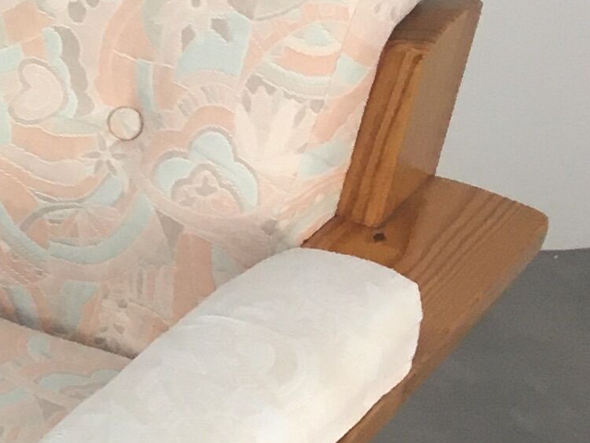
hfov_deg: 10.7
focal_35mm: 155
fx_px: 2643
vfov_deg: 9.6
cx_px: -862
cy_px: 159
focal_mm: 4.15
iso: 40
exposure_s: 1/33
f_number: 2.2
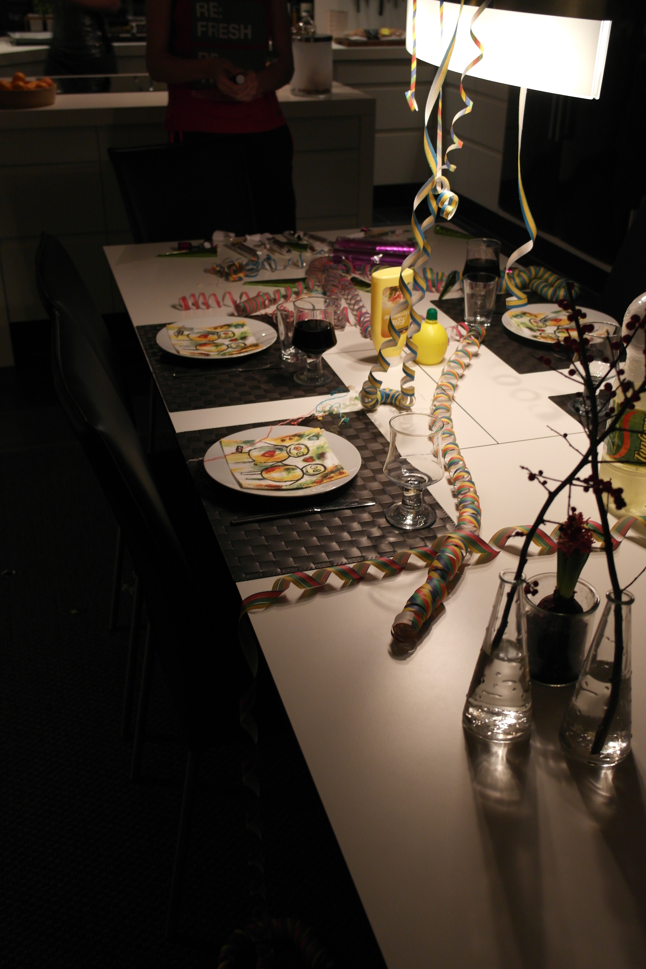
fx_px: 969
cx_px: 323
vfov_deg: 53.1
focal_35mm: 36
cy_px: 484
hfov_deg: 36.9
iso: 400
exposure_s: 1/40
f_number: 4
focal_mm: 24
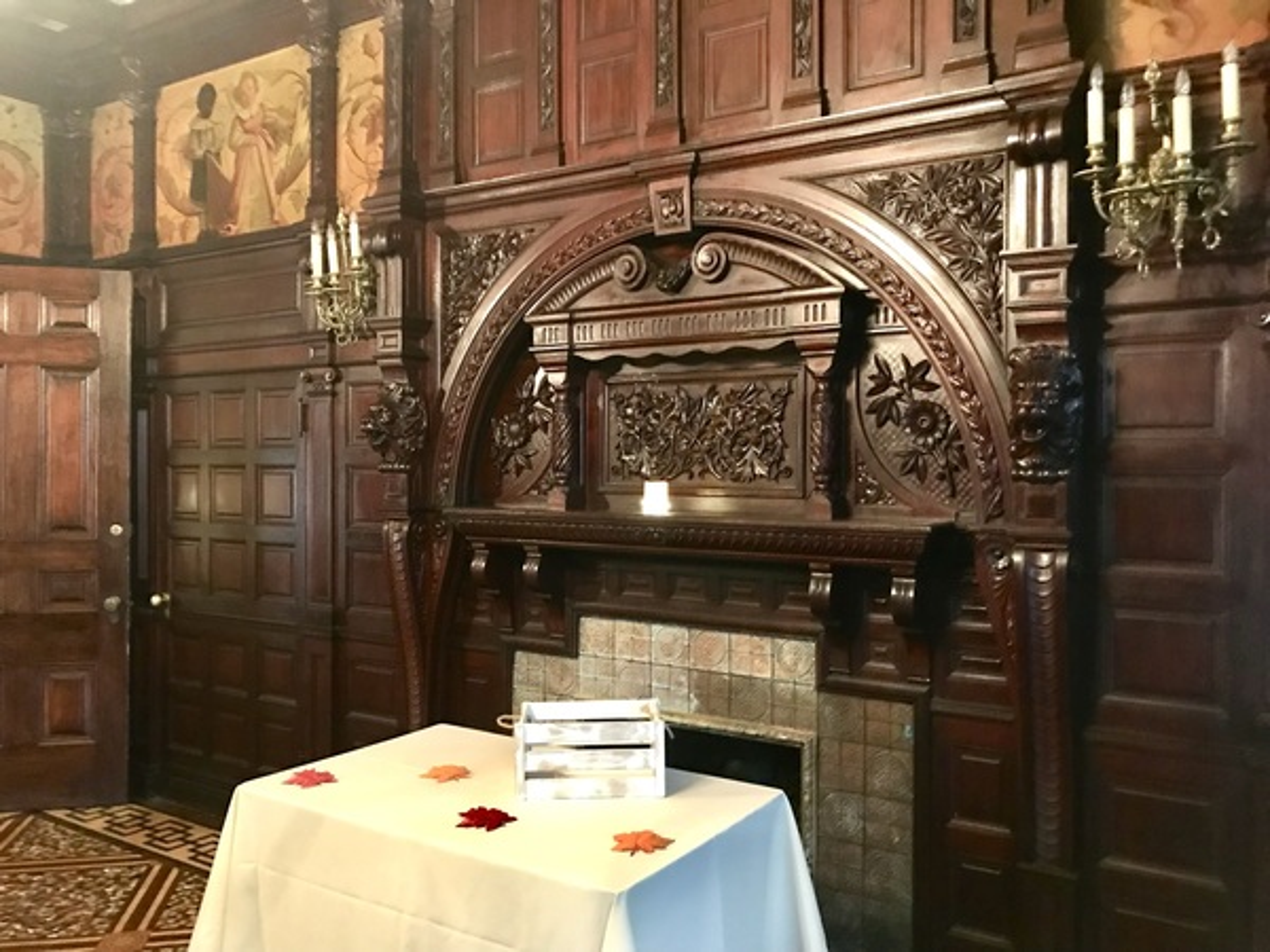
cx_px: 635
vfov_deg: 49.7
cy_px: 476
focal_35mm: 28
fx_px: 1027
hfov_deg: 63.4
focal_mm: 3.99
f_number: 1.8
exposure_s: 1/4
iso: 100
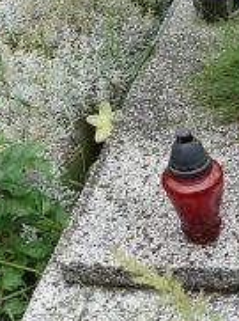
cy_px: 94
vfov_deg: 21.0
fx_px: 859
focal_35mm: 93
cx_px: 296
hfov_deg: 15.2
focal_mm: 7.4
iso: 100
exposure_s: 1/100
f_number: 3.6
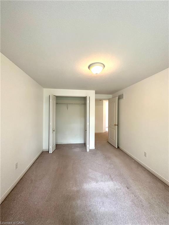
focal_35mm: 14
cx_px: 84
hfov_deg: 85.7
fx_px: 91
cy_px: 112
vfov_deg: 102.1
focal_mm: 2.22
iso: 250
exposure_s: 1/60
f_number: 2.2
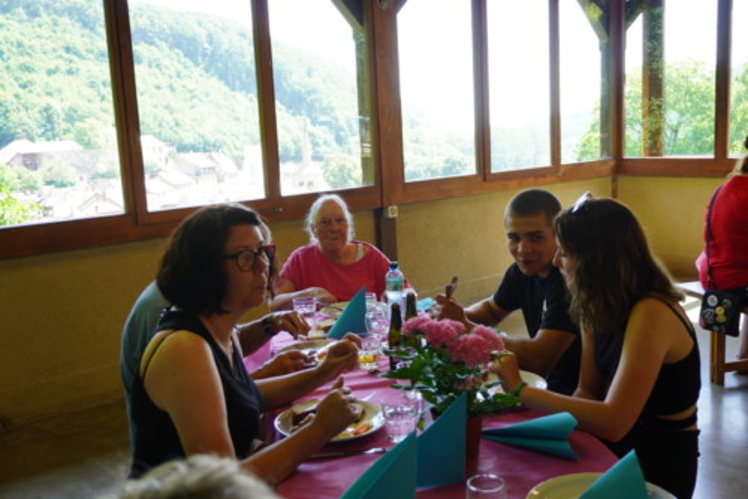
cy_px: 250
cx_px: 374
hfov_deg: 53.1
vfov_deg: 36.9
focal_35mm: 36
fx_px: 748
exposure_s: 1/60
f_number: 4.5
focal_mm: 24
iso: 125
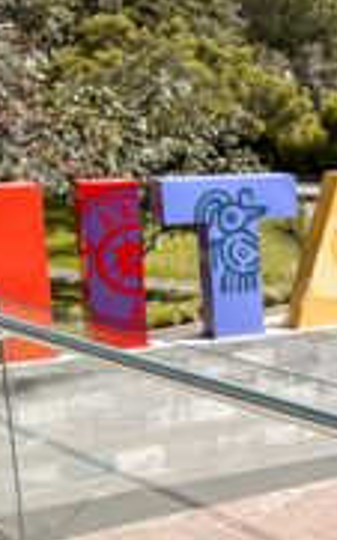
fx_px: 1044
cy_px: 322
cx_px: 485
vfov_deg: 28.9
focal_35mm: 71
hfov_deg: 16.9
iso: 50
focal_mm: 5.7
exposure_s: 1/3800
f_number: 1.5
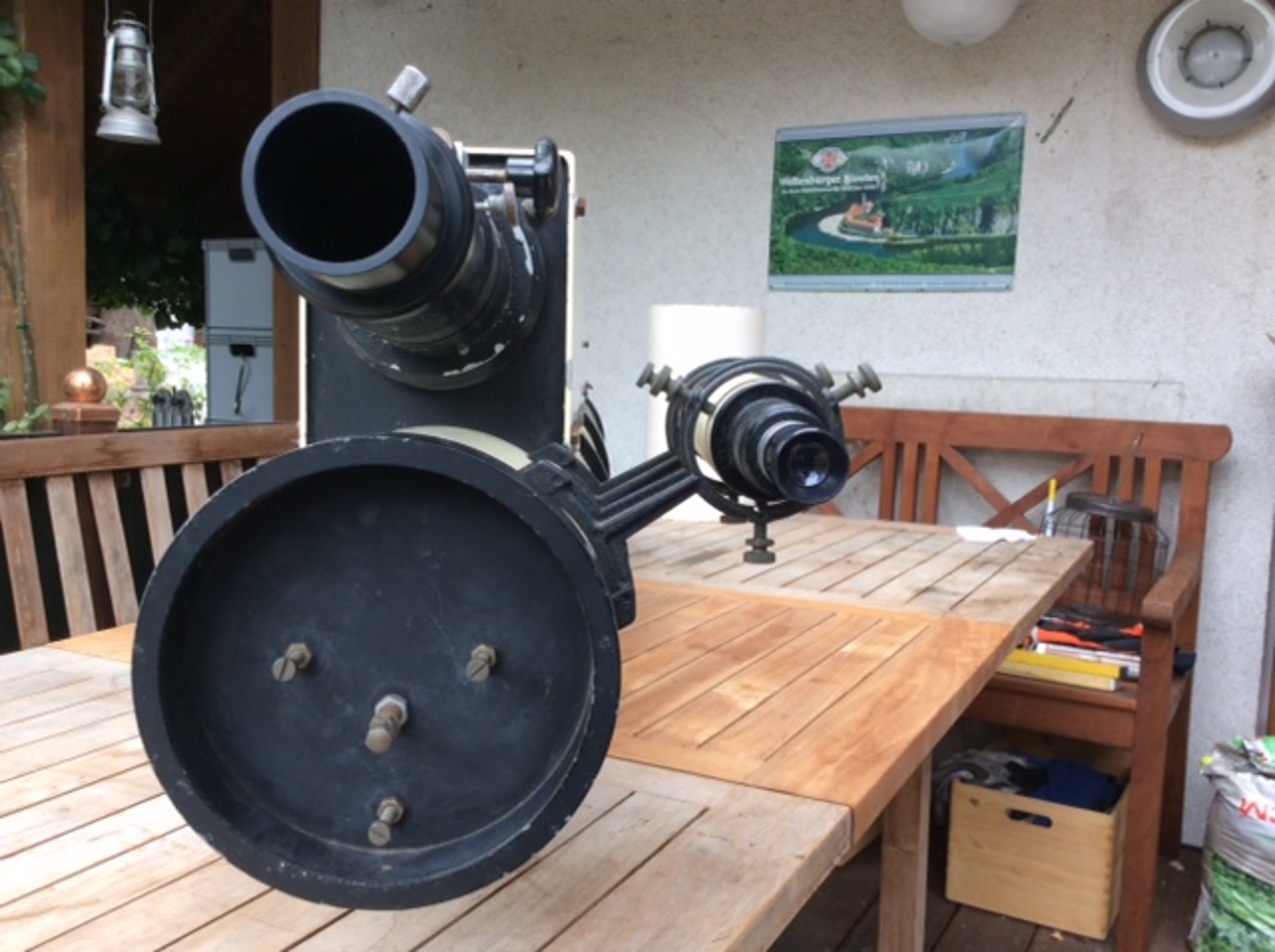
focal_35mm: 32
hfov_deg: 56.9
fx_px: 1177
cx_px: 638
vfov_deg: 44.1
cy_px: 476
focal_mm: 3.3
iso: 32
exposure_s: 1/50
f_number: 2.4
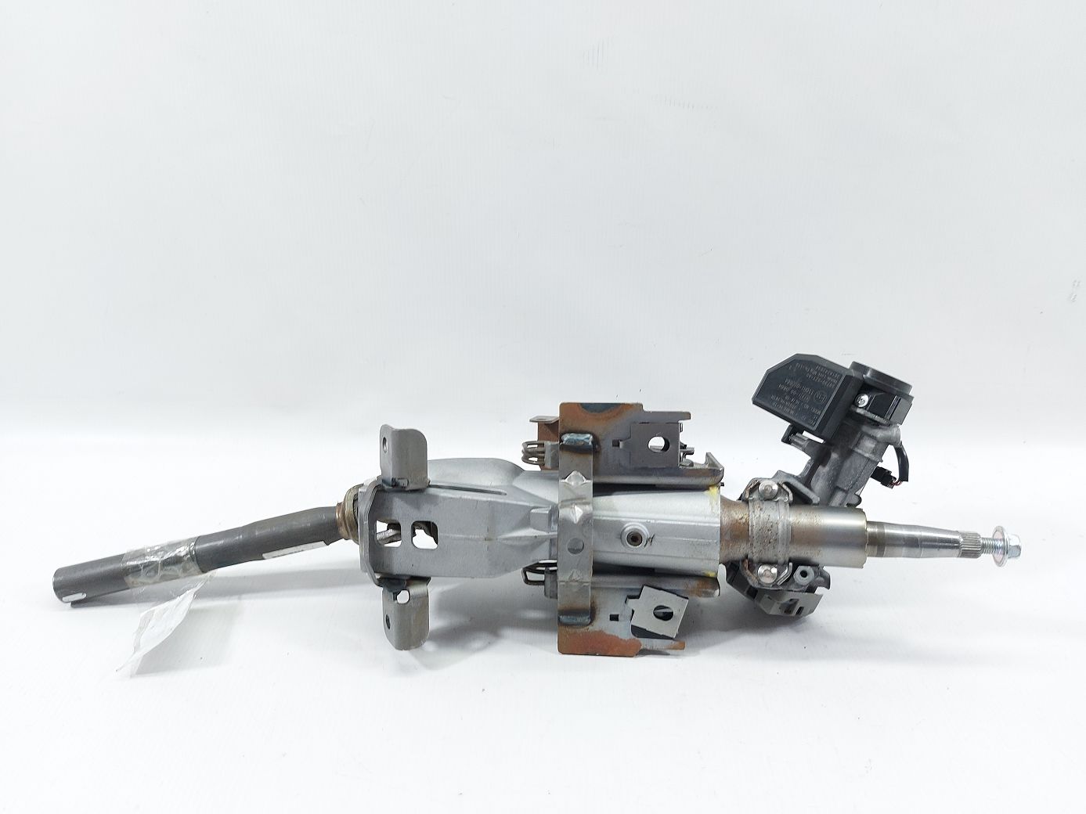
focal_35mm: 24
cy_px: 407
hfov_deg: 71.6
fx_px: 753
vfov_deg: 56.8
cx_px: 543
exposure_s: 1/50
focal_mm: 5.23
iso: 80
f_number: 1.8
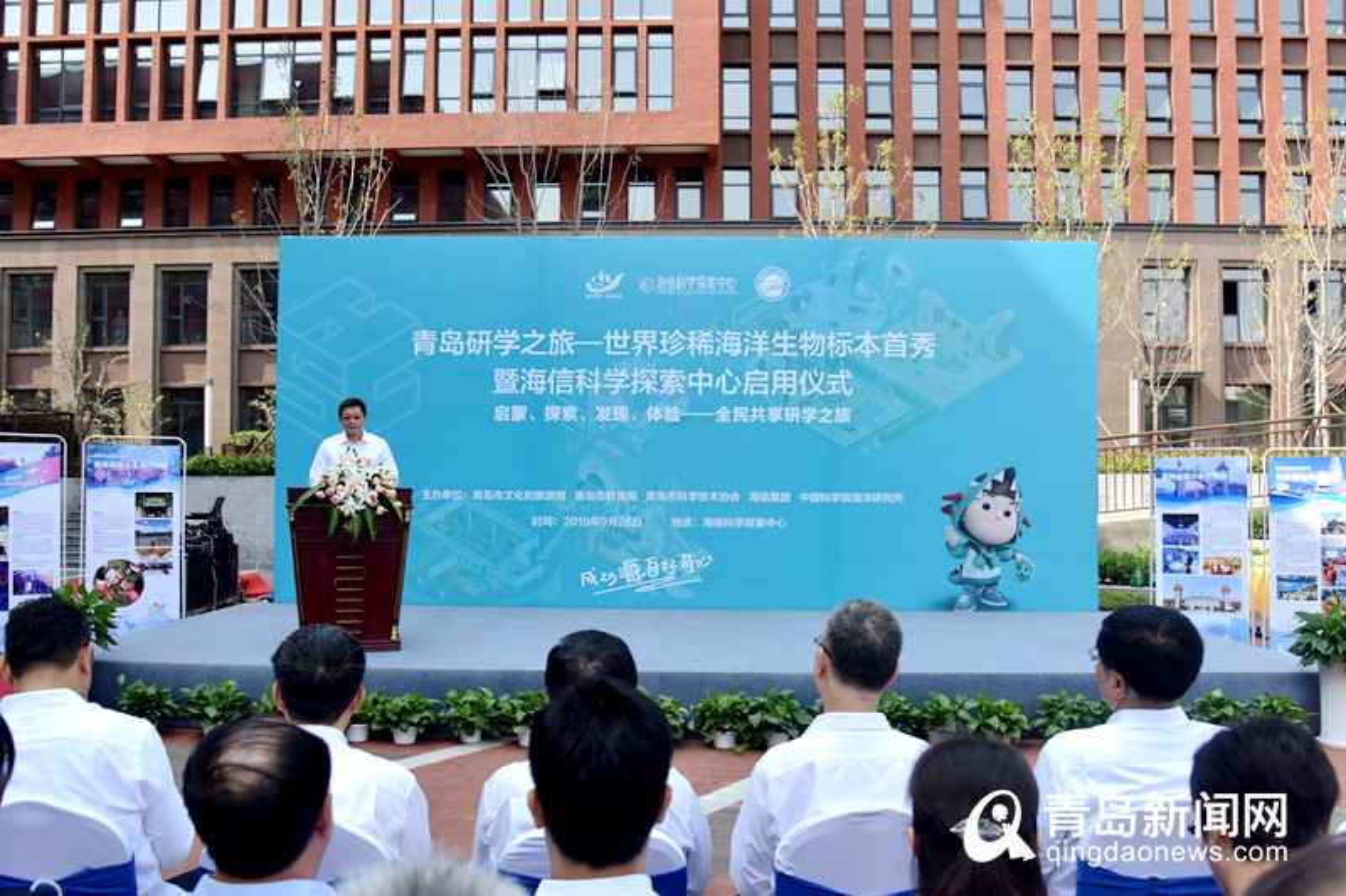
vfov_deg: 53.1
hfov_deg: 73.8
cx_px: 673
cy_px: 448
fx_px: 897
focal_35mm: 24
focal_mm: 24
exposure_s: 1/2000
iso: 1000
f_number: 5
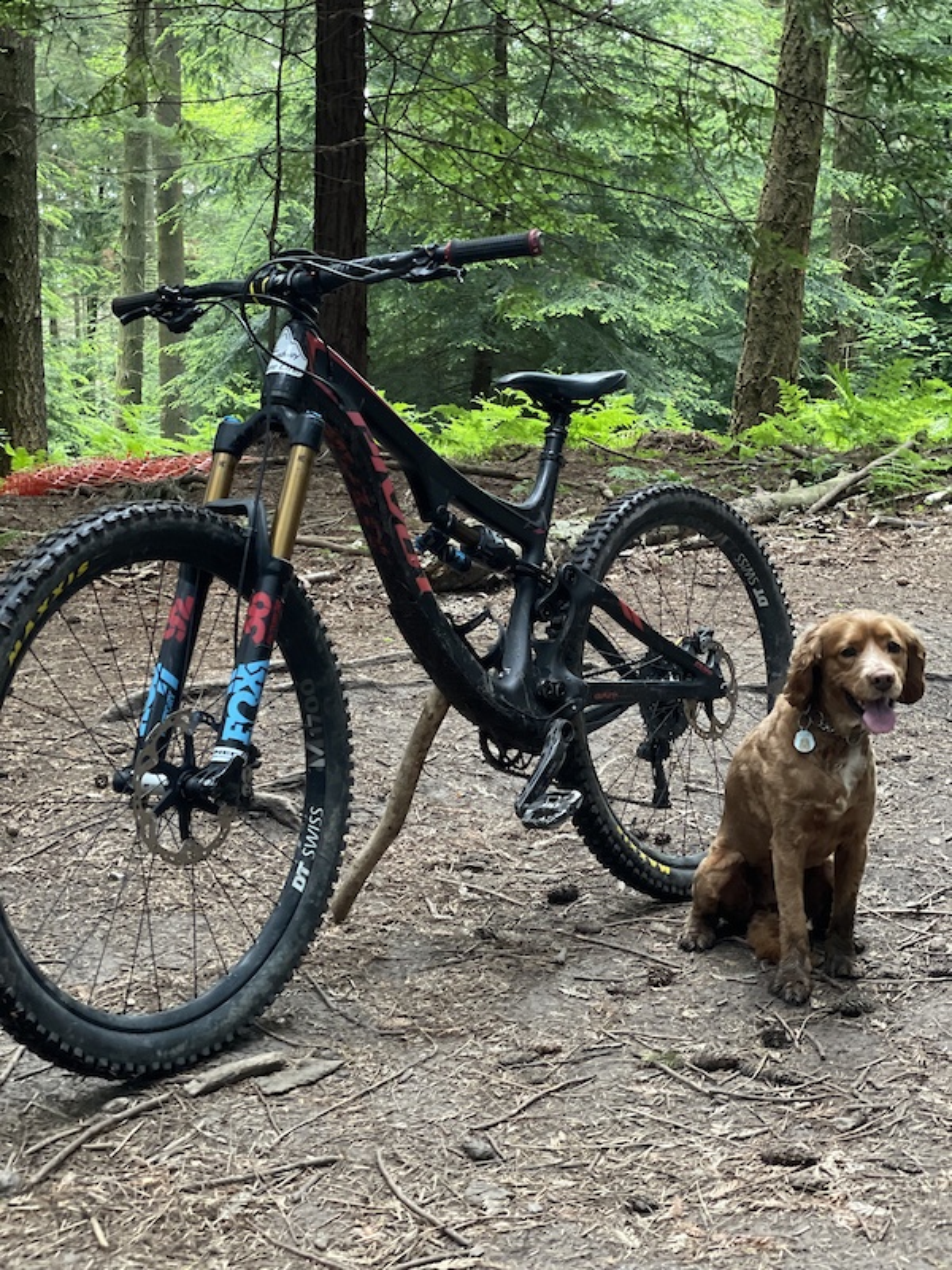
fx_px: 1907
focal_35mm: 52
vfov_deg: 36.8
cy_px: 635
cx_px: 476
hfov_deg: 28.0
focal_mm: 6
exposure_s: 1/27
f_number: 2
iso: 500
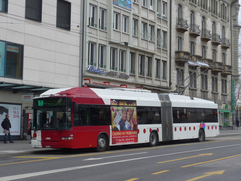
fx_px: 487
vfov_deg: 21.0
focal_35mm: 70
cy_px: 90
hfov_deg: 27.8
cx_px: 120
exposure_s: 1/250
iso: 80
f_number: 4.1
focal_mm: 14.2
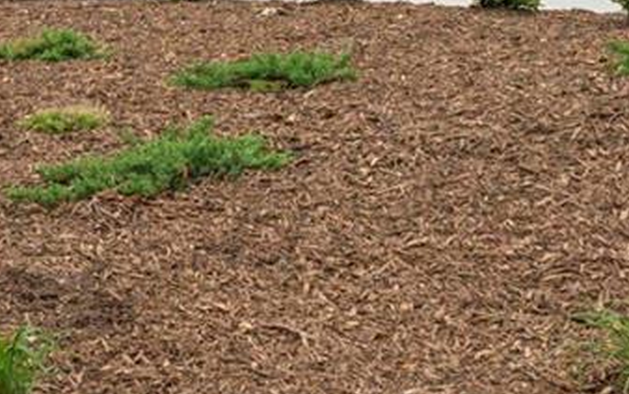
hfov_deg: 13.4
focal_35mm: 148
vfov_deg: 8.5
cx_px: -285
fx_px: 2540
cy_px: -343
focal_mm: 24
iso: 500
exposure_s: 1/320
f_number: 9
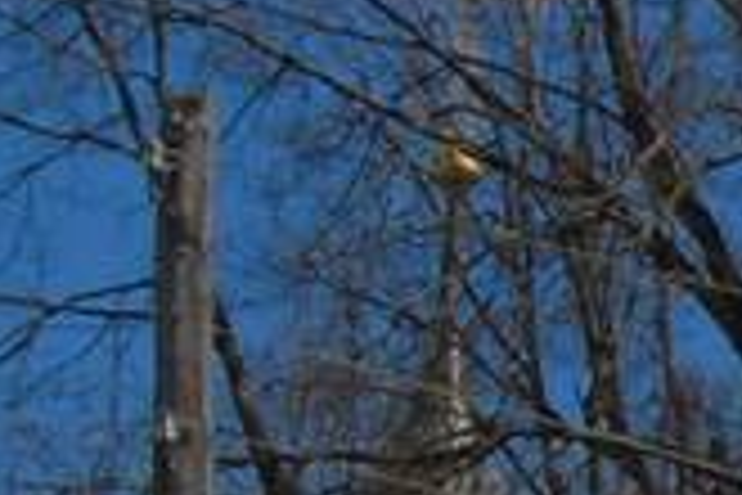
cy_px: 1053
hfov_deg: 4.2
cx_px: 2222
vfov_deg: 2.9
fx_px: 9686
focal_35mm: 470
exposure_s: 1/1000
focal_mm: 11
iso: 80
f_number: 4.7
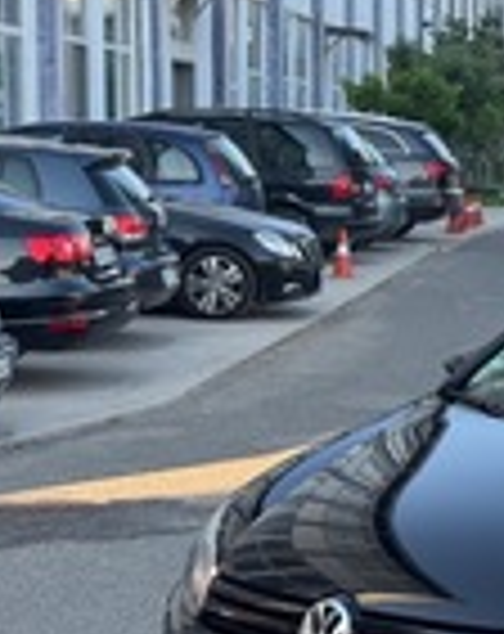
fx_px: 2247
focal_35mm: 120
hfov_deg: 12.3
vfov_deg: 16.0
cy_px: 463
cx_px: 698
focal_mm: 6.76
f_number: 1.78
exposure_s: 1/514
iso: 64
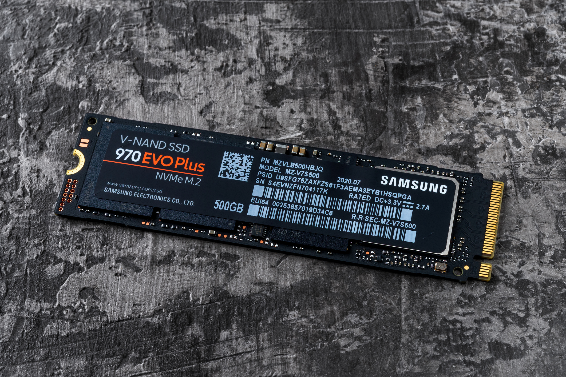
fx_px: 943
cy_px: 188
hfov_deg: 33.4
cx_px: 283
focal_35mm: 60
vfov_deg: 22.6
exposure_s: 1/100
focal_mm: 60
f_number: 18
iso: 100
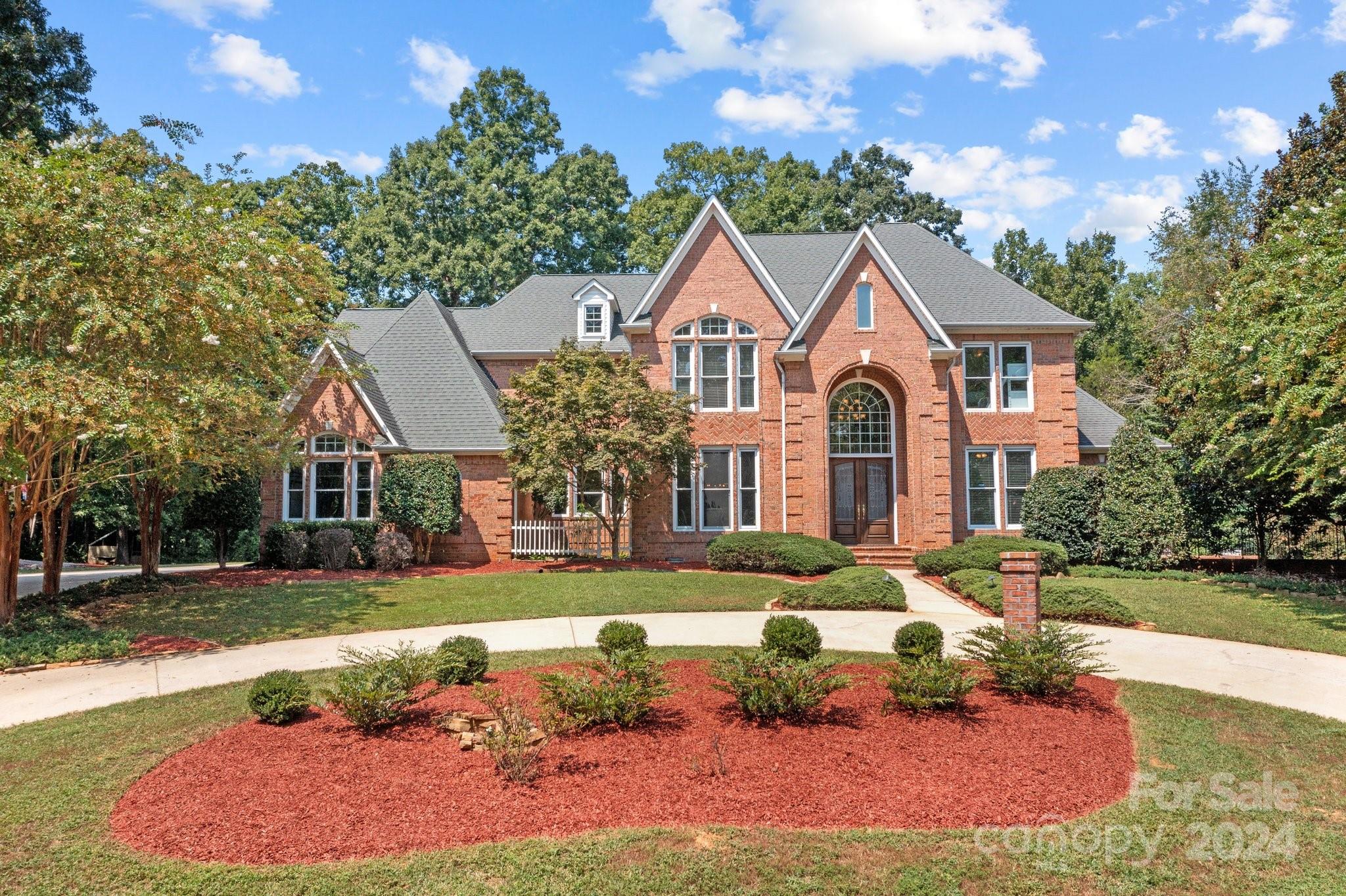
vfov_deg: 46.4
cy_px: 448
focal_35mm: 28
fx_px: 1046
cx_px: 673
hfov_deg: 65.5
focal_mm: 10.26
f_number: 6.3
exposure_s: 1/500
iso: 100
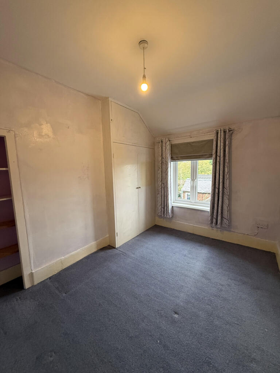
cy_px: 186
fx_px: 151
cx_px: 140
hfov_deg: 85.7
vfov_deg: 102.1
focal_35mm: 14
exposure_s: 1/99
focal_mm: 2.22
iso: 320
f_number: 2.2
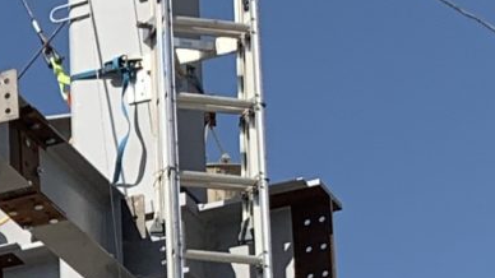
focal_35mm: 187
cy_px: 599
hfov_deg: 10.6
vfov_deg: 6.3
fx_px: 2454
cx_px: -463
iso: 25
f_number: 1.8
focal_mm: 4.25
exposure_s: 1/3185
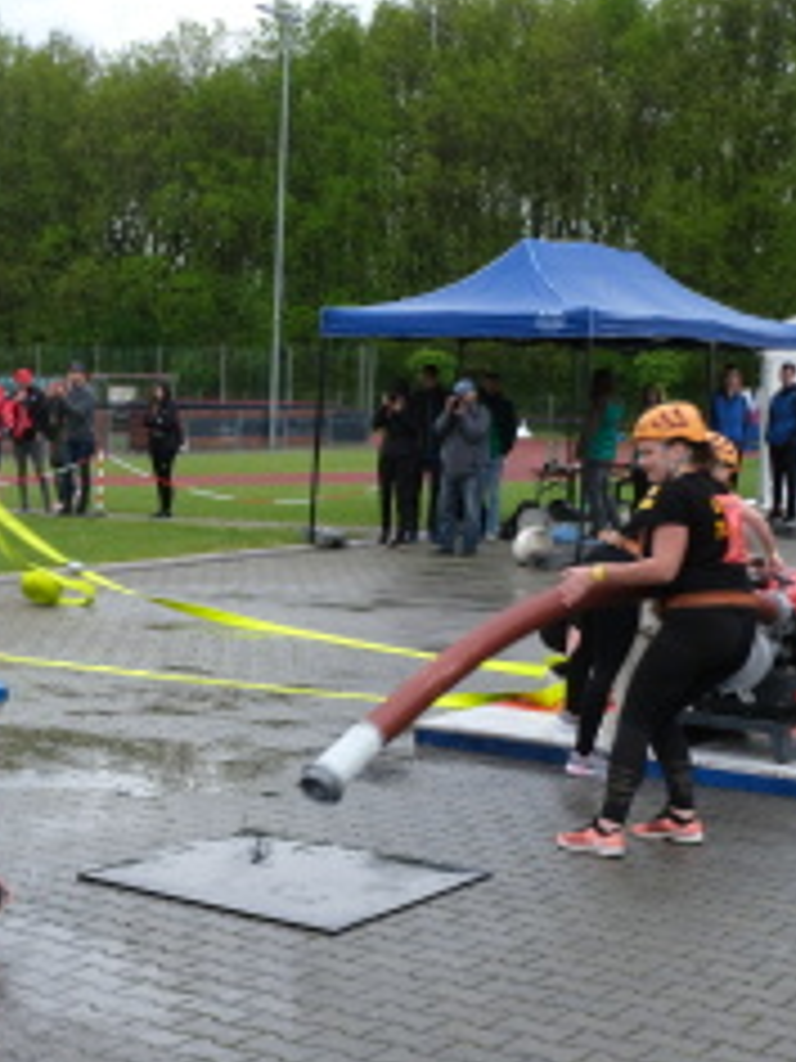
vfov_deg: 31.5
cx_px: 49
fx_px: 1870
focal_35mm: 61
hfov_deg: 23.3
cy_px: 682
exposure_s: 1/70
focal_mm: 20.1
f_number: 16
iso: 800
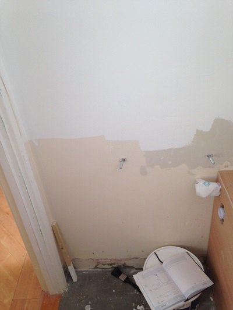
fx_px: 296
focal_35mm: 33
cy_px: 155
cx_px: 116
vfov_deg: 55.3
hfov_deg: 43.0
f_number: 2.4
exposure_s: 1/60
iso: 64
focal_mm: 4.12
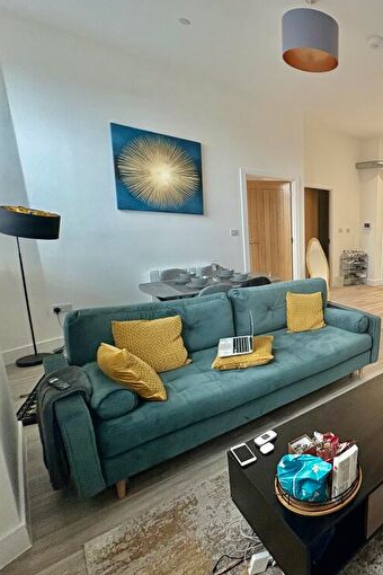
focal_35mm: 20
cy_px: 289
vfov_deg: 84.0
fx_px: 319
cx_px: 372
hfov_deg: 51.4
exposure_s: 1/50
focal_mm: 2.22
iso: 250
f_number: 2.2
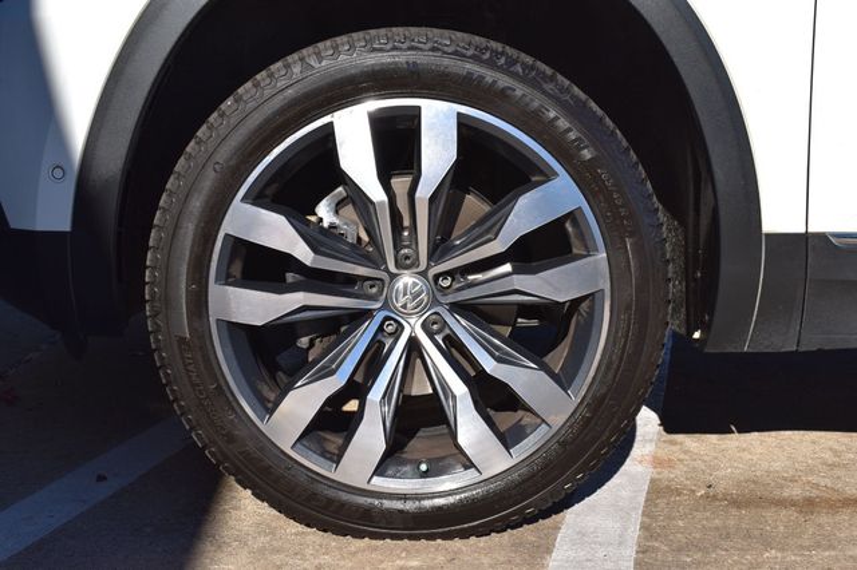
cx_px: 428
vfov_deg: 29.8
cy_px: 285
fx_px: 1071
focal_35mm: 45
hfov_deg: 43.6
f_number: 11
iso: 320
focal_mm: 30
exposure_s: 1/500
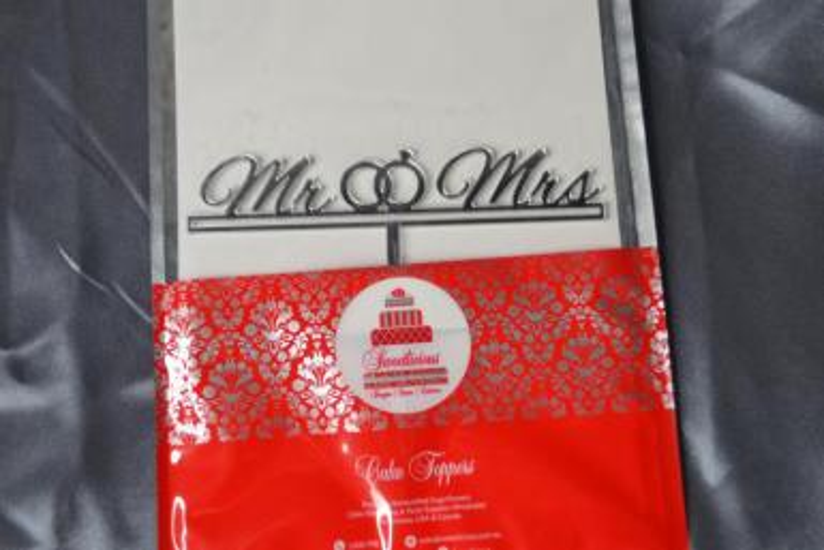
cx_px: 412
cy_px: 275
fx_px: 962
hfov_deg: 46.4
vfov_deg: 31.9
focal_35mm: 42
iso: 400
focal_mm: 28
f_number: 5.6
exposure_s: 1/125
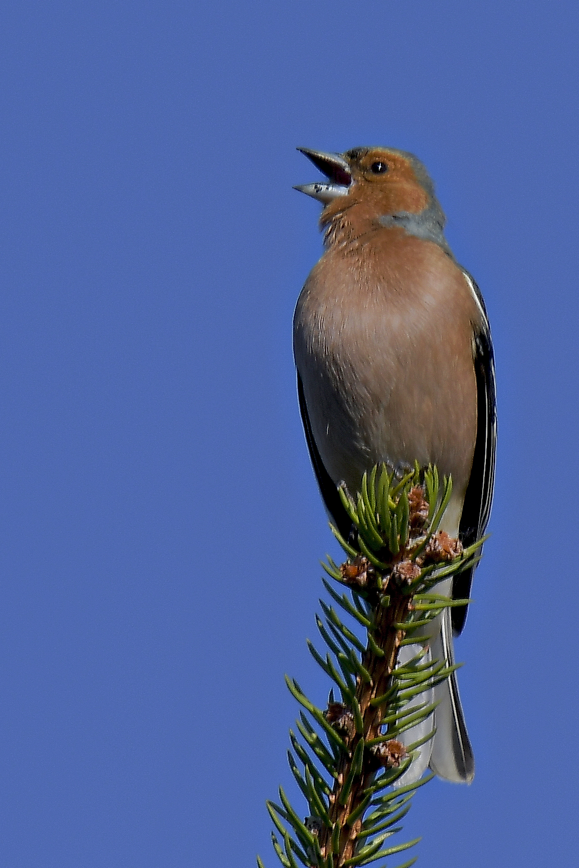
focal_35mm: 900
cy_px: 434
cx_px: 290
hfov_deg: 1.5
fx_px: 21706
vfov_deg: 2.3
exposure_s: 1/400
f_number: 8
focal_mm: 600
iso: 100
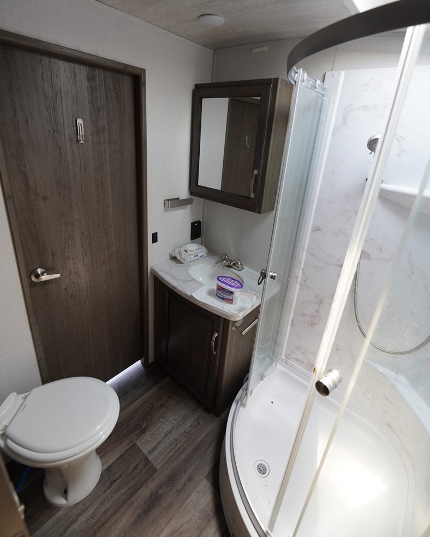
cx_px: 216
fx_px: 255
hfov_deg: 80.4
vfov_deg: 92.7
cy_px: 236
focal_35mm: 16
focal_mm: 14
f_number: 4
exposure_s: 1/30
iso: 200
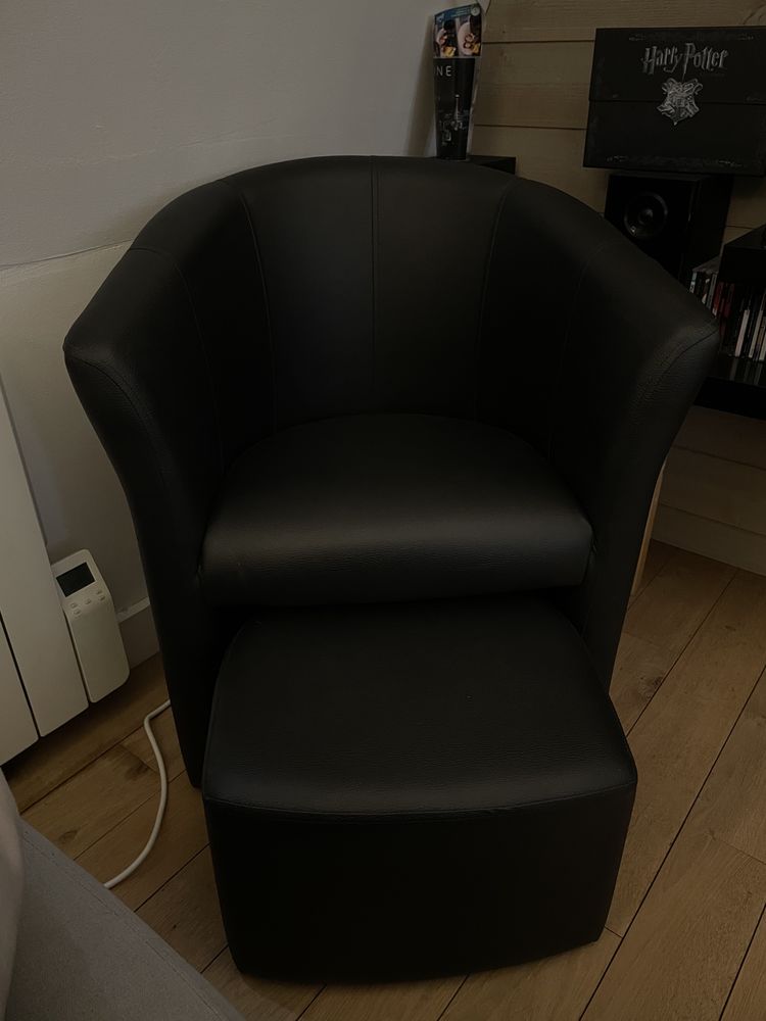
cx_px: 383
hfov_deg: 53.1
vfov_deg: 67.3
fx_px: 767
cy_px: 510
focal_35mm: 26
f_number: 1.6
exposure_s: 1/15
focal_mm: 4.2
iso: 1000
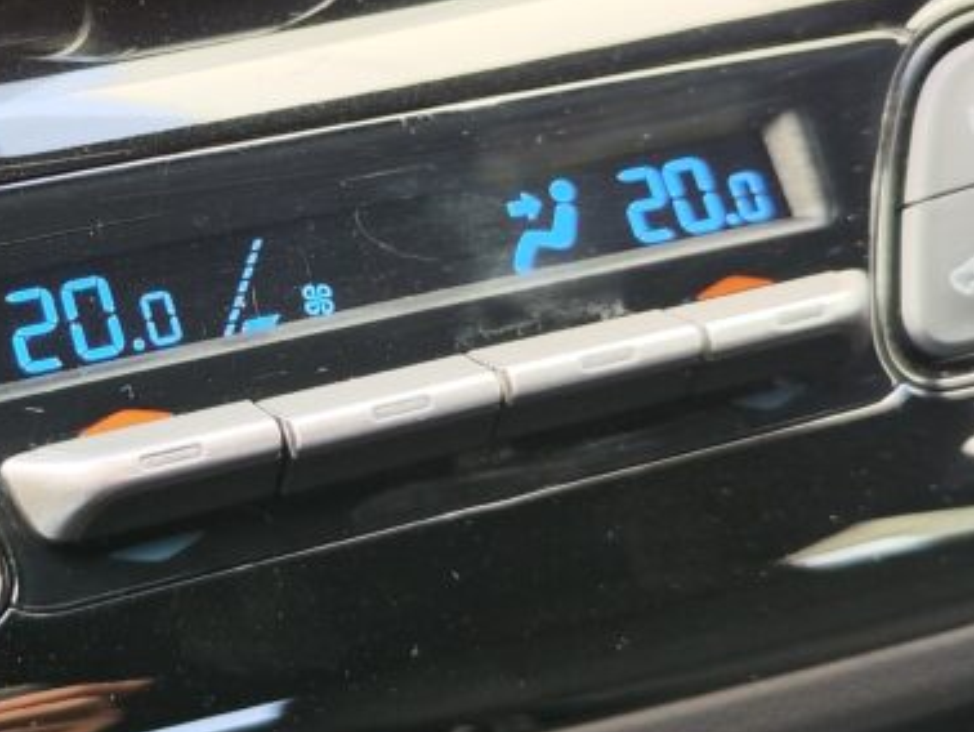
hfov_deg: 26.0
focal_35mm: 73
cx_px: 149
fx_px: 2055
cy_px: 242
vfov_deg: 20.1
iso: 310
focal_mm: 7.01
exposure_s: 1/100
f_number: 1.69
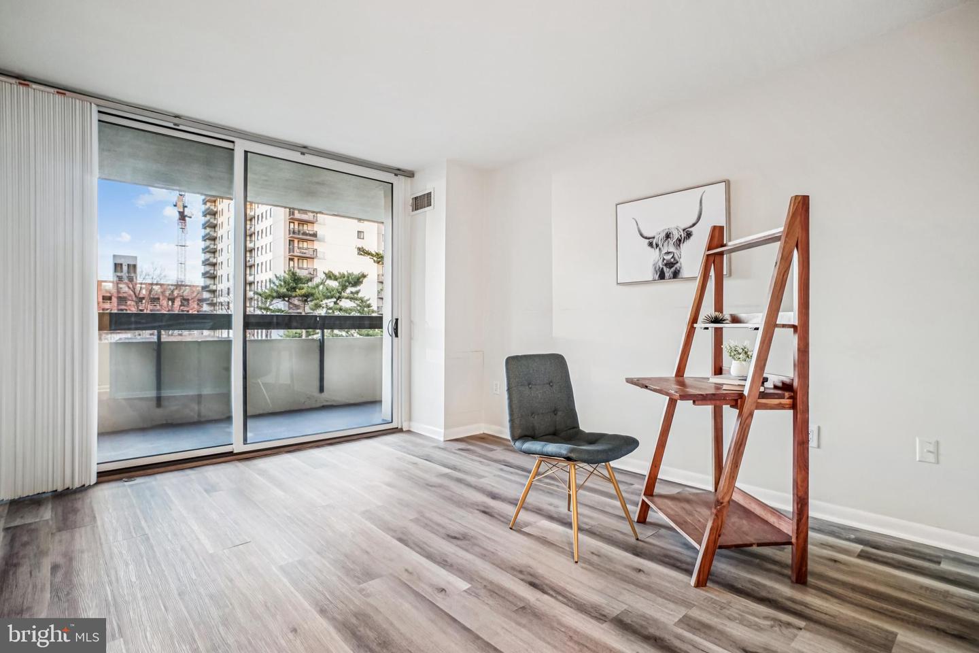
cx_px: 490
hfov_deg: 95.0
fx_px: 449
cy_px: 326
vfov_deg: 72.1
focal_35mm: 16
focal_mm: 11
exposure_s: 1/3.33
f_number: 8
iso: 500
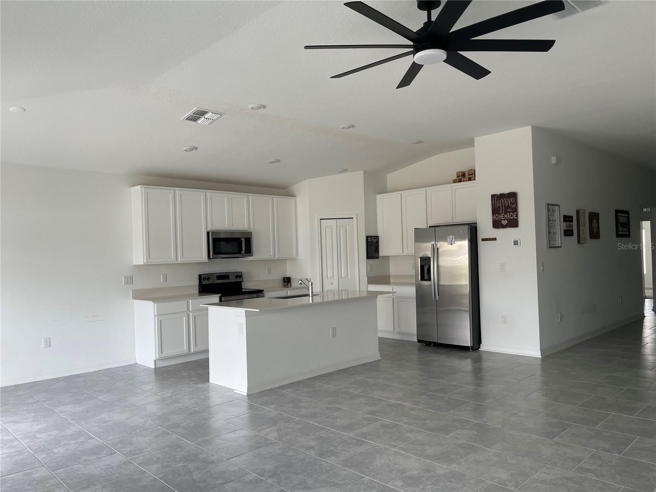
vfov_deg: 54.9
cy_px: 246
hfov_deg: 69.4
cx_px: 328
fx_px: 474
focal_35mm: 25
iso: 64
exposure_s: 1/121
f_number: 1.6
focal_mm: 5.1
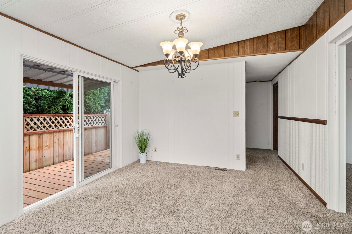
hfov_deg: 96.7
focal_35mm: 16
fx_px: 156
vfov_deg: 73.7
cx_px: 176
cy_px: 117
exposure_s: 1/60
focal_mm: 16
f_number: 7.1
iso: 250
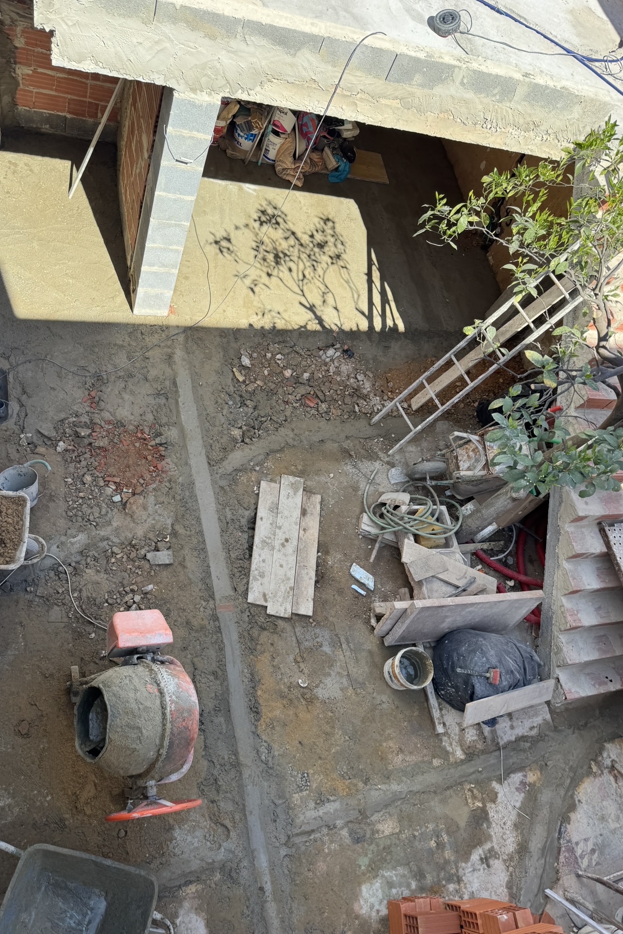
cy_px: 467
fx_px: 649
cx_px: 287
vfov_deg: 71.5
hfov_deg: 51.2
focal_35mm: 25
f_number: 1.78
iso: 80
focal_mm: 6.76
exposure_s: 1/1488
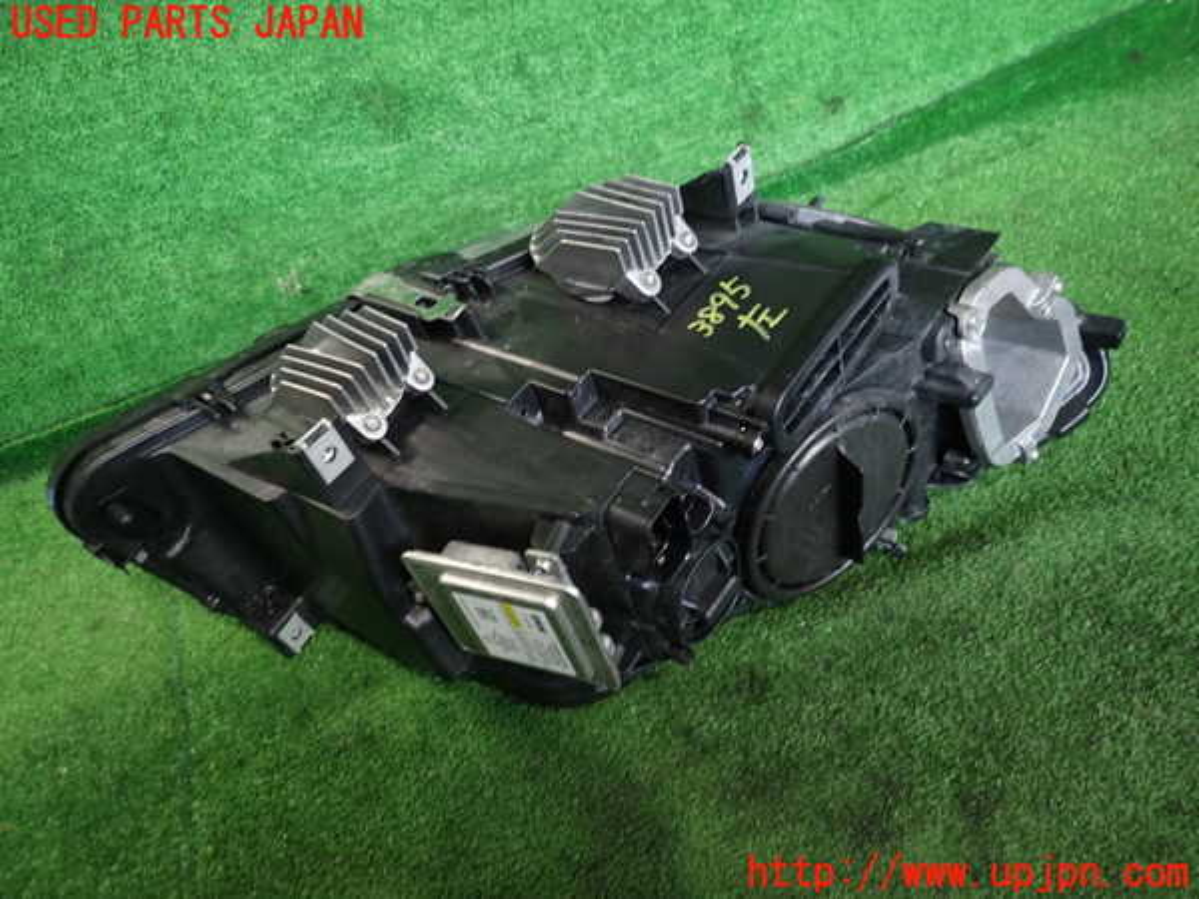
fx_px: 866
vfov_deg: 54.9
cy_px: 450
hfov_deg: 69.4
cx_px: 600
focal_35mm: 25
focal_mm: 4.5
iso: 200
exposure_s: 1/30
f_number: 2
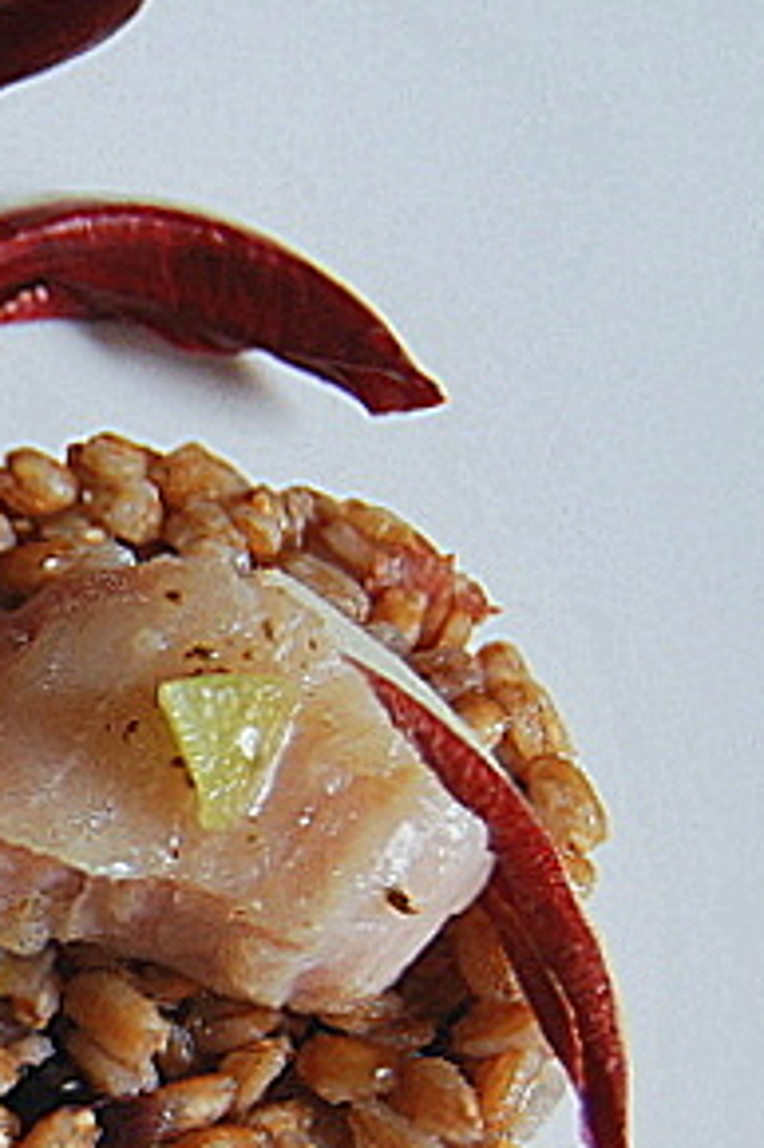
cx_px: -511
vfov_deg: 21.1
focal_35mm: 95
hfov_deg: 13.2
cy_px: 930
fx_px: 3040
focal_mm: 23
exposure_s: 1/50
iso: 200
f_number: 3.8
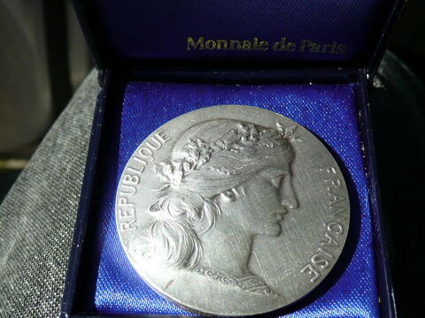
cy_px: 159
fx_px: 528
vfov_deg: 33.6
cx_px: 212
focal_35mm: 43
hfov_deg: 43.9
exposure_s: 1/500
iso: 100
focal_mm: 5.8
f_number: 3.7
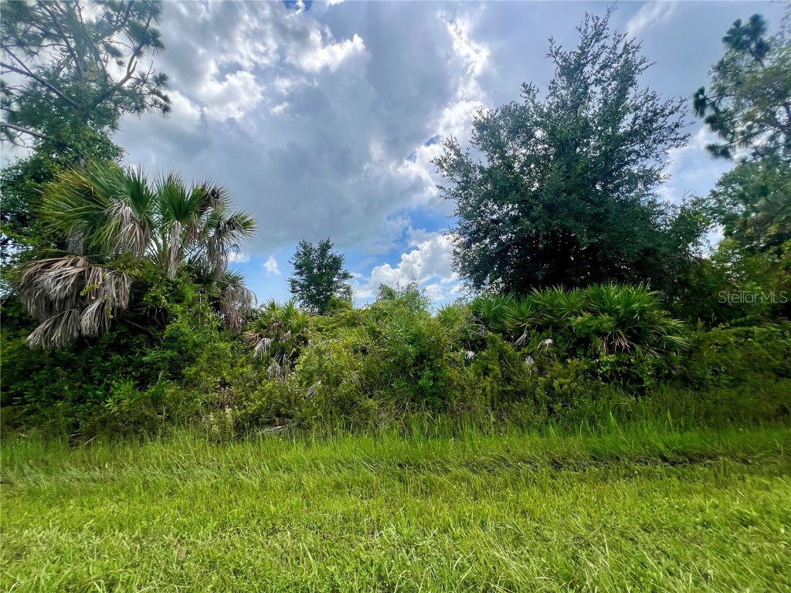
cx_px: 396
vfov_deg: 89.9
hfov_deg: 106.2
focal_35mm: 13
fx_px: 297
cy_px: 296
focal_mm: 1.57
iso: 32
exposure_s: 1/1508
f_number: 1.8
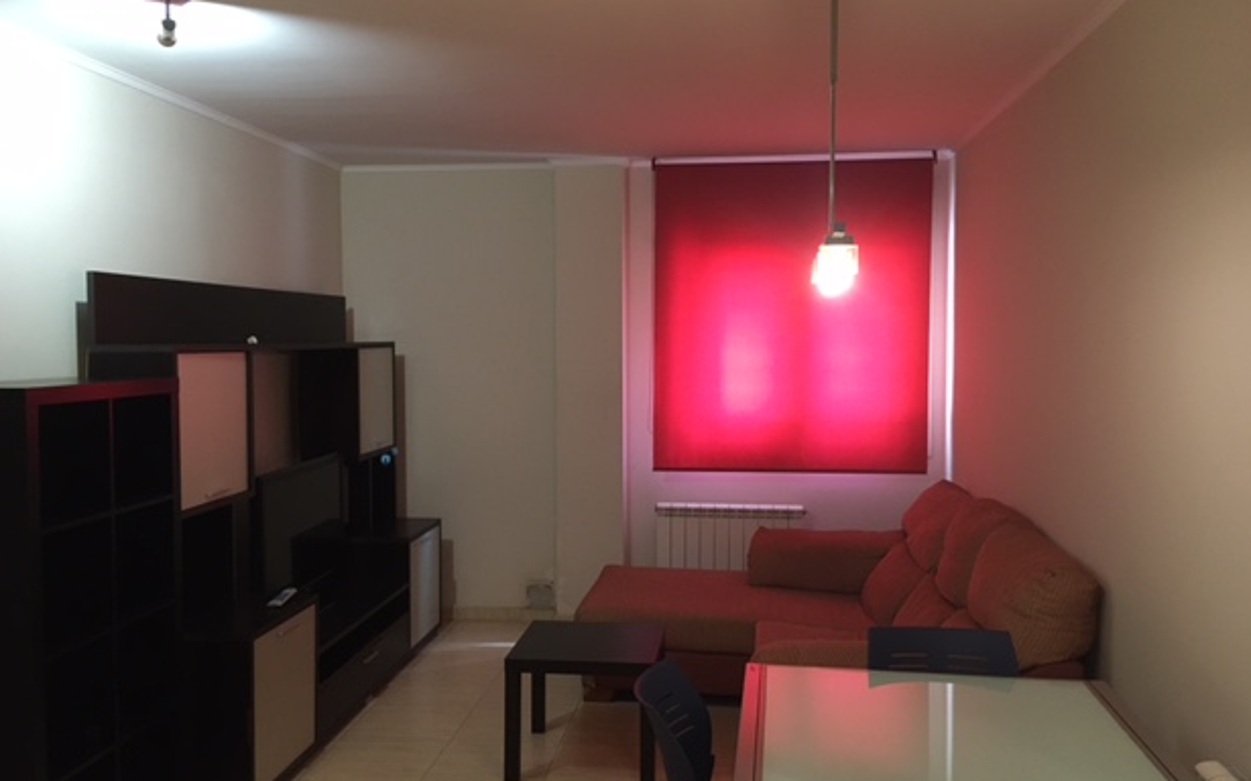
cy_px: 372
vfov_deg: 39.4
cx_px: 614
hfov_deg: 59.7
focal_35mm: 32
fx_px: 1091
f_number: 2.2
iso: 200
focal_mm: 4.15
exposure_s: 1/33
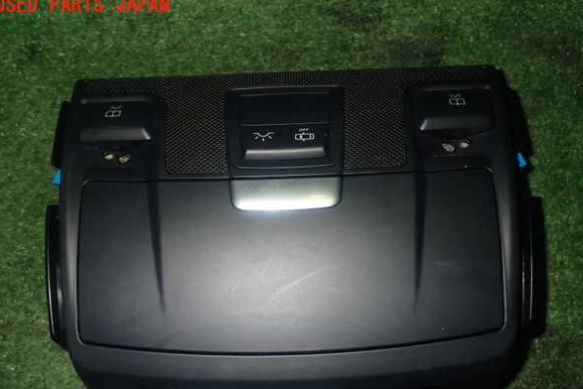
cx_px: 287
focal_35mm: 34
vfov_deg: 38.9
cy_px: 216
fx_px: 551
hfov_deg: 55.8
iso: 320
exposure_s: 1/30
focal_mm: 5.79
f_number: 7.1
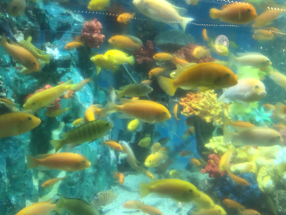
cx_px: 153
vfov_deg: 44.1
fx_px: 264
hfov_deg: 56.8
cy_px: 100
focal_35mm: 32
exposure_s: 1/30
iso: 64
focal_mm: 4.15
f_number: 2.2
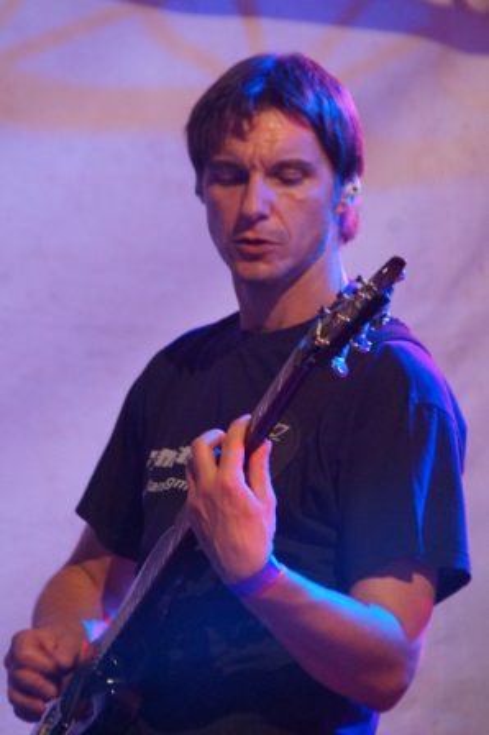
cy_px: 368
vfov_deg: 7.6
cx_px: 244
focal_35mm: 270
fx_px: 5509
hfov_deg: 5.1
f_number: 6.3
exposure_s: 1/50
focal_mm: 180
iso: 3200
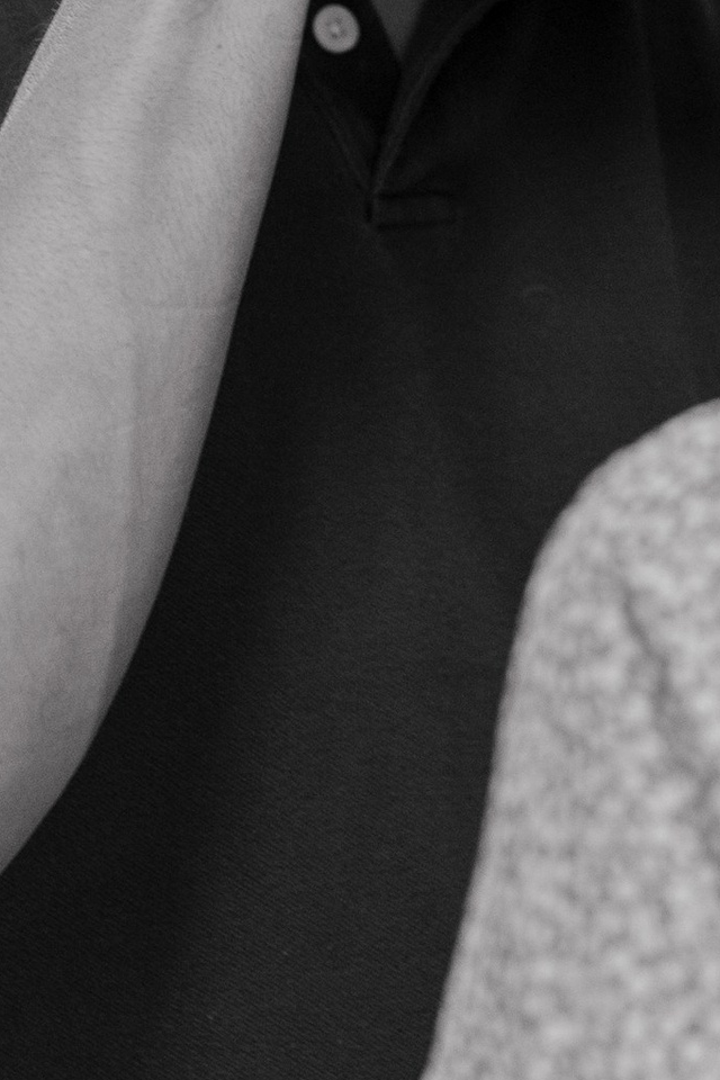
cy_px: 16
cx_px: 821
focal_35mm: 340
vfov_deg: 6.0
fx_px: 10199
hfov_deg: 4.0
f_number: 2.5
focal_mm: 85
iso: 1250
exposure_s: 1/100
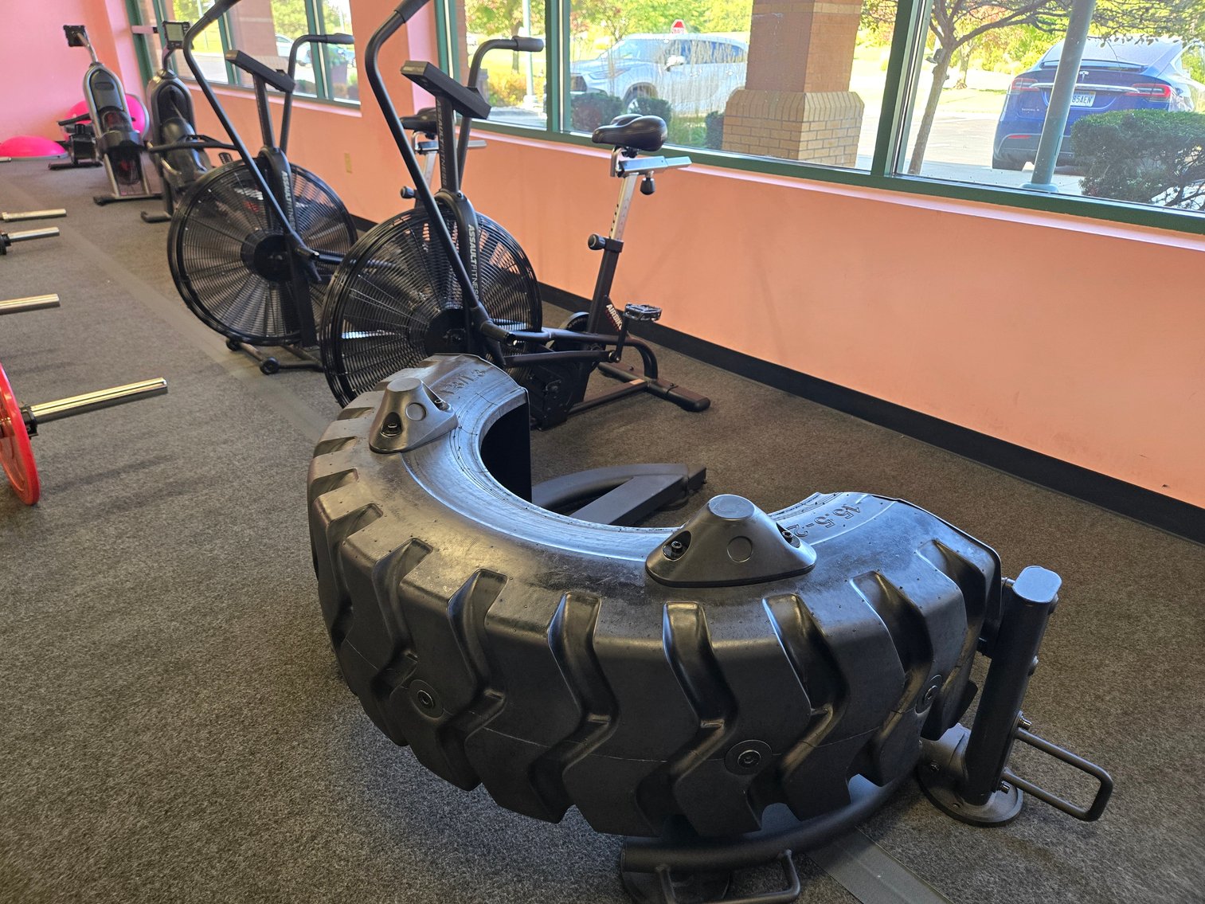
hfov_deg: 73.9
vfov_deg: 58.9
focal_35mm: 23
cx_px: 602
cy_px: 452
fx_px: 801
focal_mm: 5.4
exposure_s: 1/120
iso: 200
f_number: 1.8
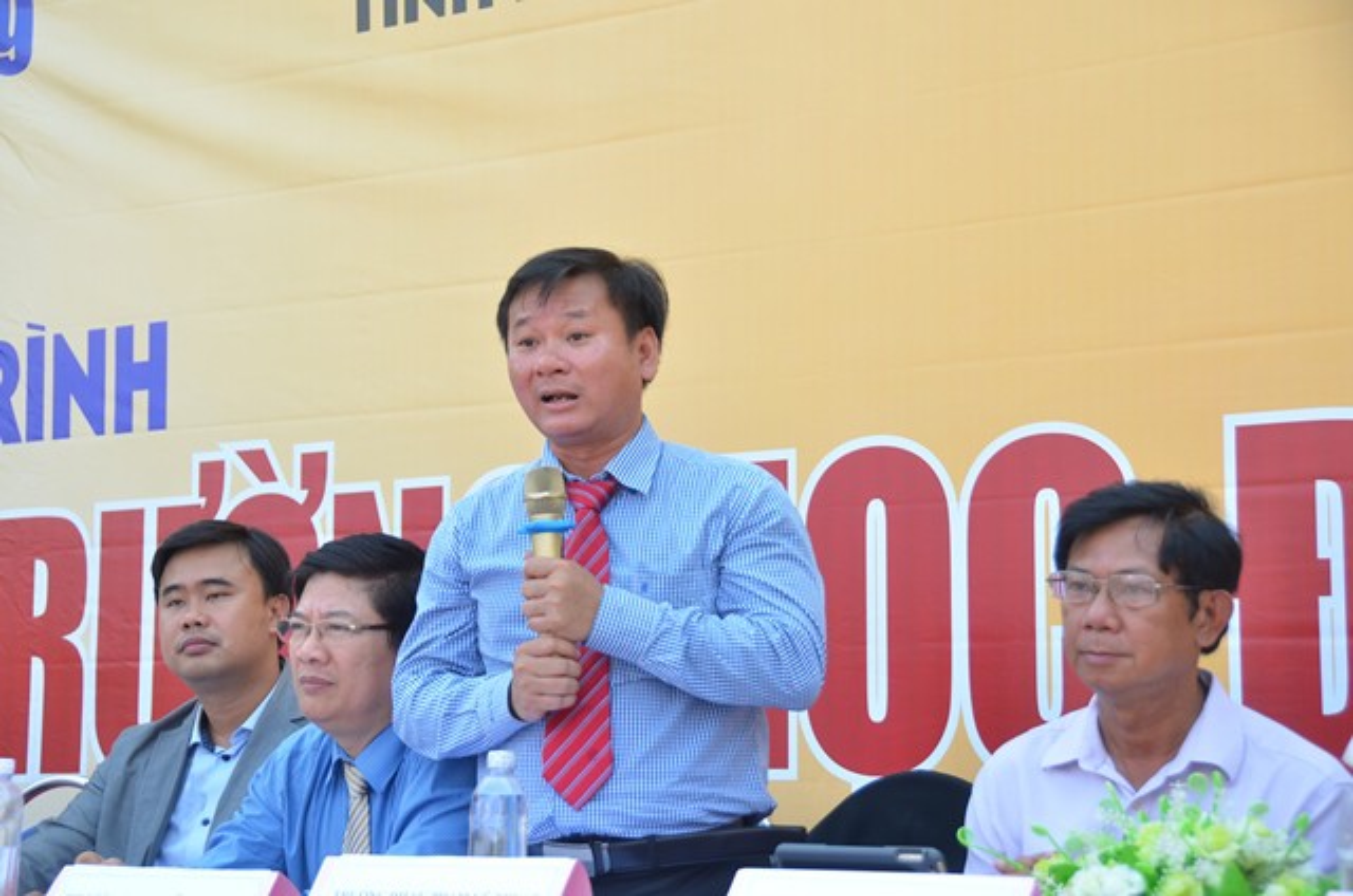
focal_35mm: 75
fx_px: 2813
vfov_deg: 18.1
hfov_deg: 27.0
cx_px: 676
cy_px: 448
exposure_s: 1/125
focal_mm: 50
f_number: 4.8
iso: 160
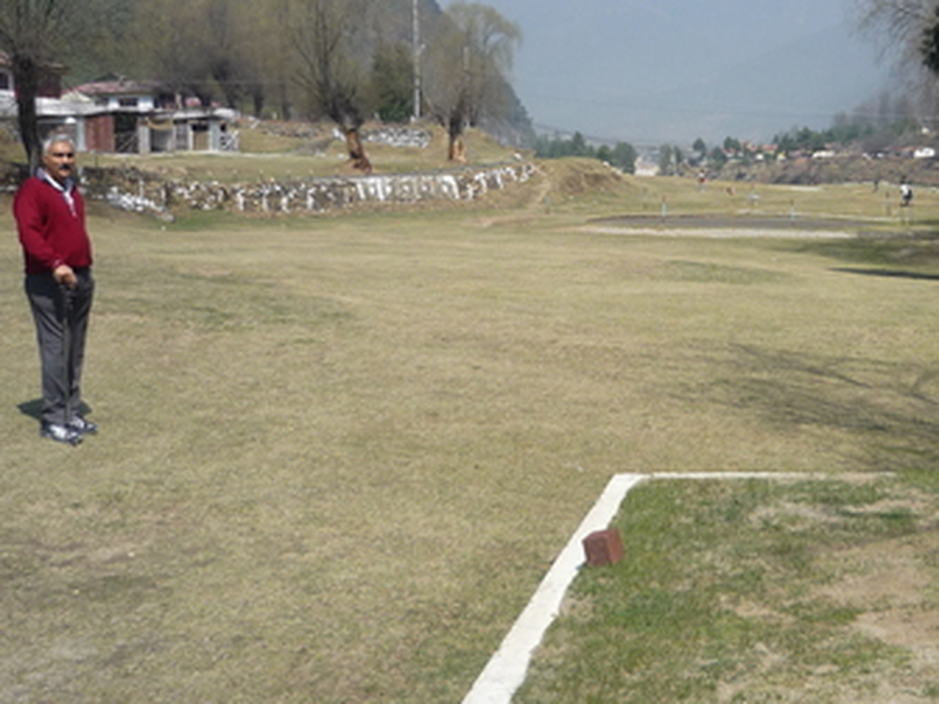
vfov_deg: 24.6
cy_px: 187
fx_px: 1600
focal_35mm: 59
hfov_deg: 32.4
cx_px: 634
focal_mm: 5.5
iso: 100
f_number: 8
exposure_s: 1/200
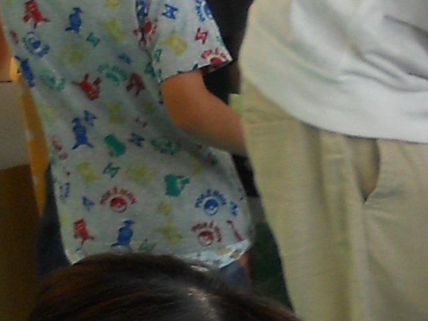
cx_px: 920
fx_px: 2560
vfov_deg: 6.9
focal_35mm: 207
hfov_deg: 8.9
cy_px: 682
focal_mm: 6.72
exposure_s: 1/60
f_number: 3.1
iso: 80
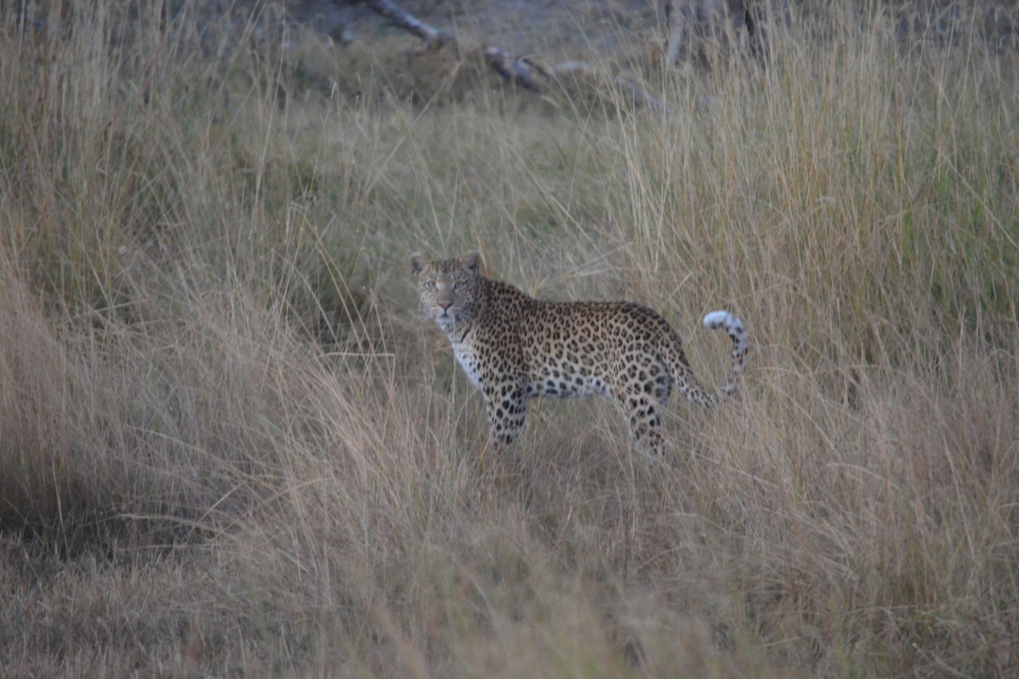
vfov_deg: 3.0
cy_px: 340
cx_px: 505
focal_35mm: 454
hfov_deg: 4.5
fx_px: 12850
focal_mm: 300
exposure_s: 1/60
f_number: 5.6
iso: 3200
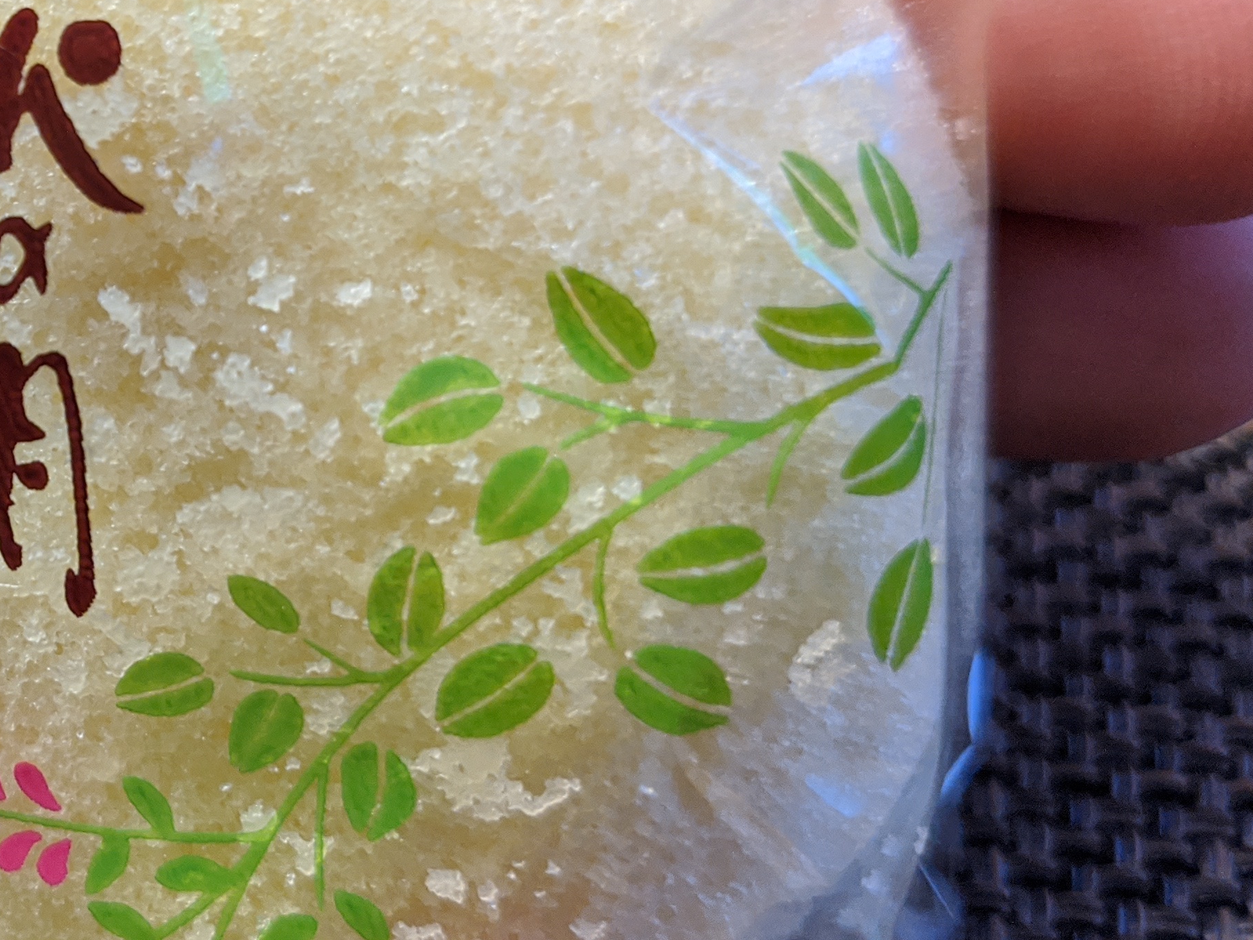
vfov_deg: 24.3
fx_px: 2172
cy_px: 305
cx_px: -117
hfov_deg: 29.2
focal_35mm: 60
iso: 165
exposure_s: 1/23.8
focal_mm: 4.38
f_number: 1.73
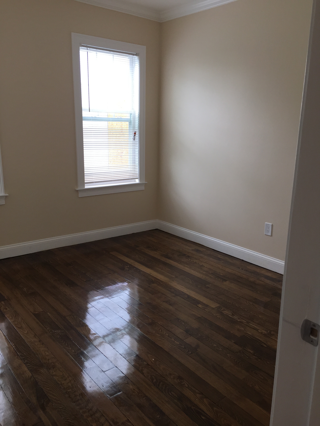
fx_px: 357
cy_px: 213
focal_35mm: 29
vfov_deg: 61.7
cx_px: 160
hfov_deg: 48.2
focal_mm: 4.15
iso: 50
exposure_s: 1/120
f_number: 2.2
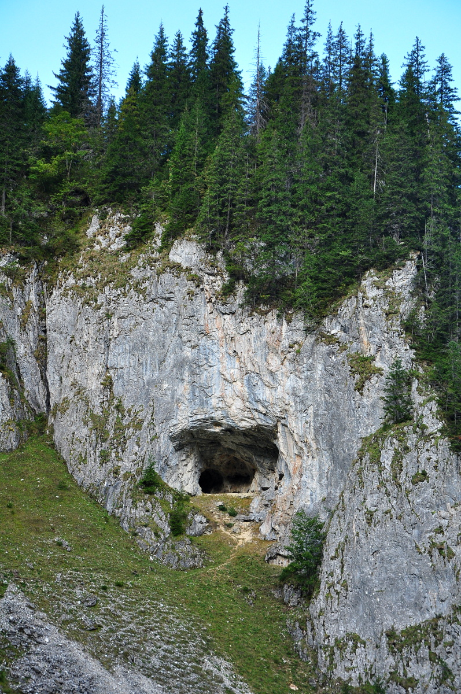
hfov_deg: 18.1
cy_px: 347
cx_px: 230
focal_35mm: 75
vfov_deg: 27.0
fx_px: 1444
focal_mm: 50
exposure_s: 1/200
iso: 400
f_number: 5
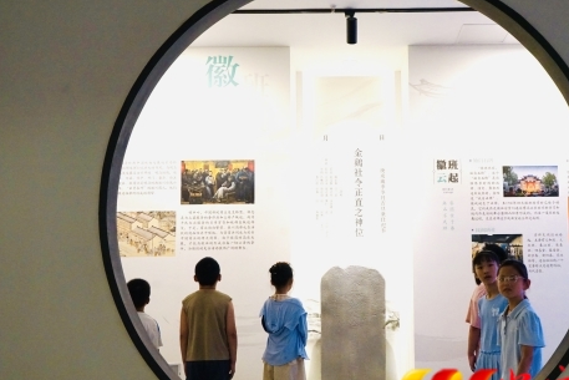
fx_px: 664
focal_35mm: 42
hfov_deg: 46.0
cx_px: 351
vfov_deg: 31.9
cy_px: 209
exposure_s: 1/200
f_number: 7.1
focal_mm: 32
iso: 3200
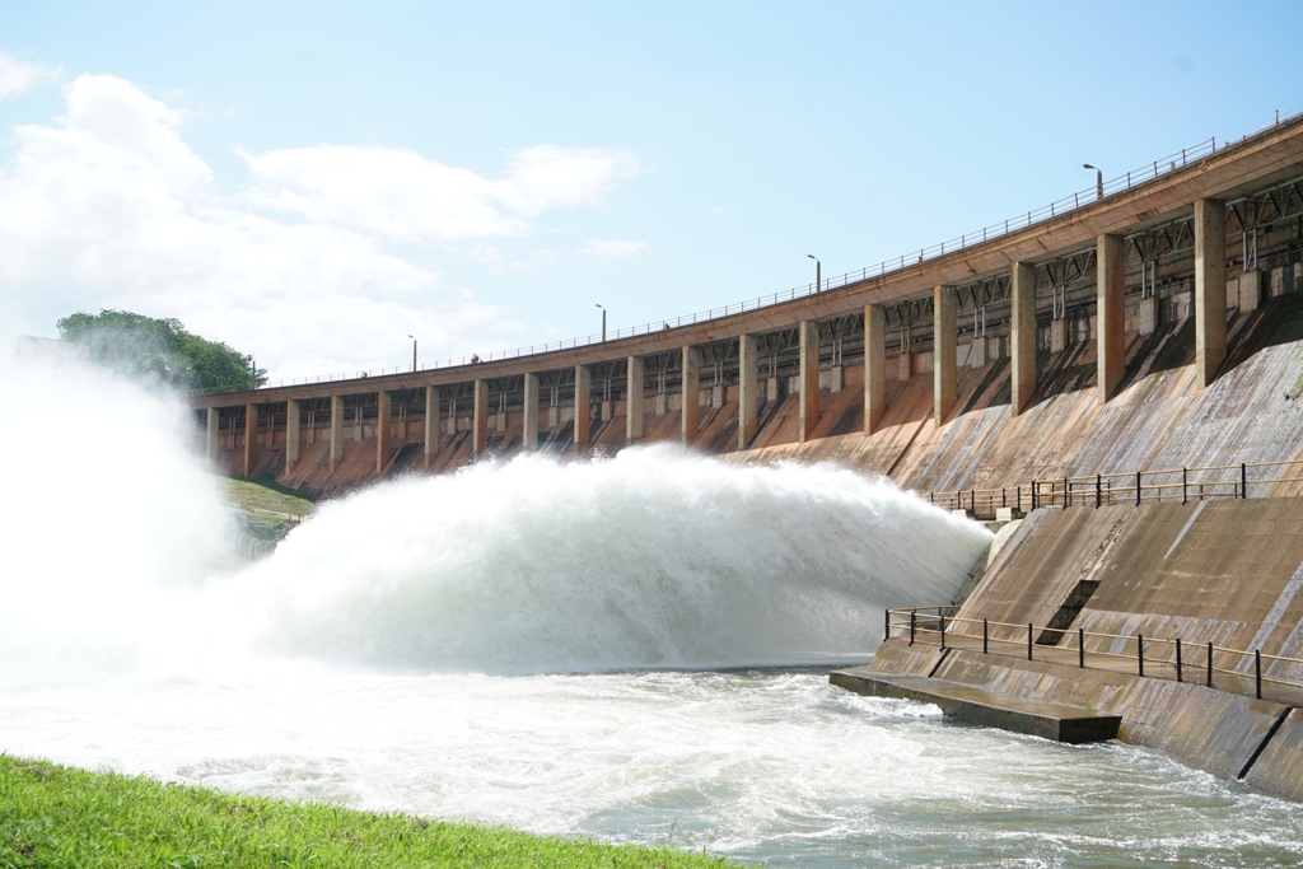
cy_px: 434
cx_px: 652
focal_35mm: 43
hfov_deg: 45.4
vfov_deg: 31.2
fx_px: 1556
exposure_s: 1/400
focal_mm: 43
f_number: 5.6
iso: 100
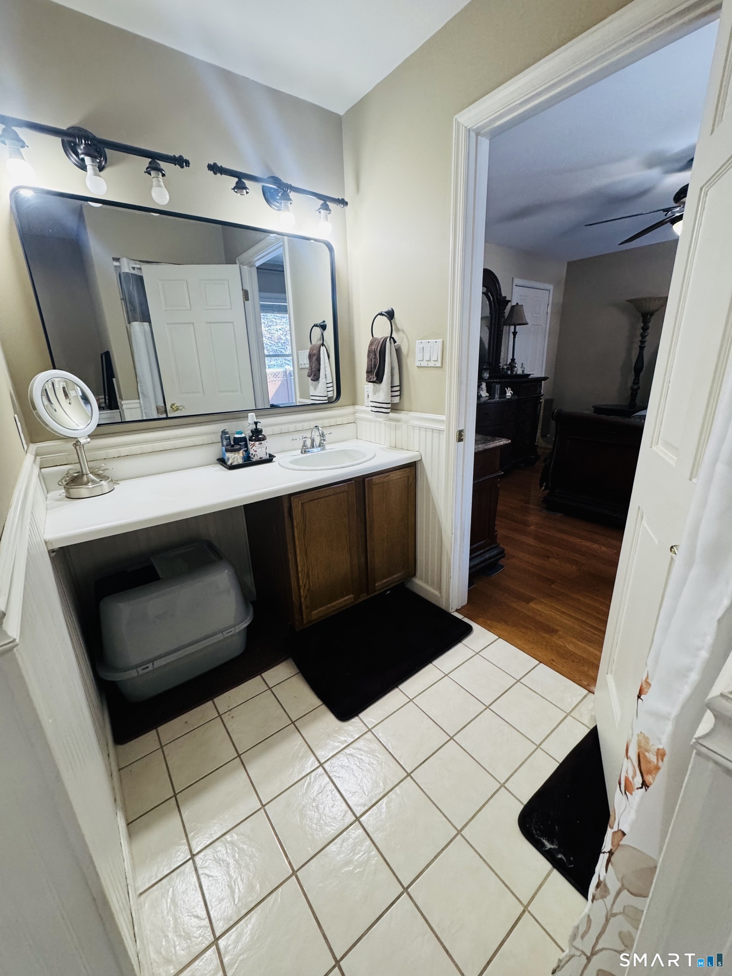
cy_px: 488
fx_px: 395
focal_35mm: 14
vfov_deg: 102.1
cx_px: 366
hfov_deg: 85.7
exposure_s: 1/120
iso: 250
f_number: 2.2
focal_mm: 2.22
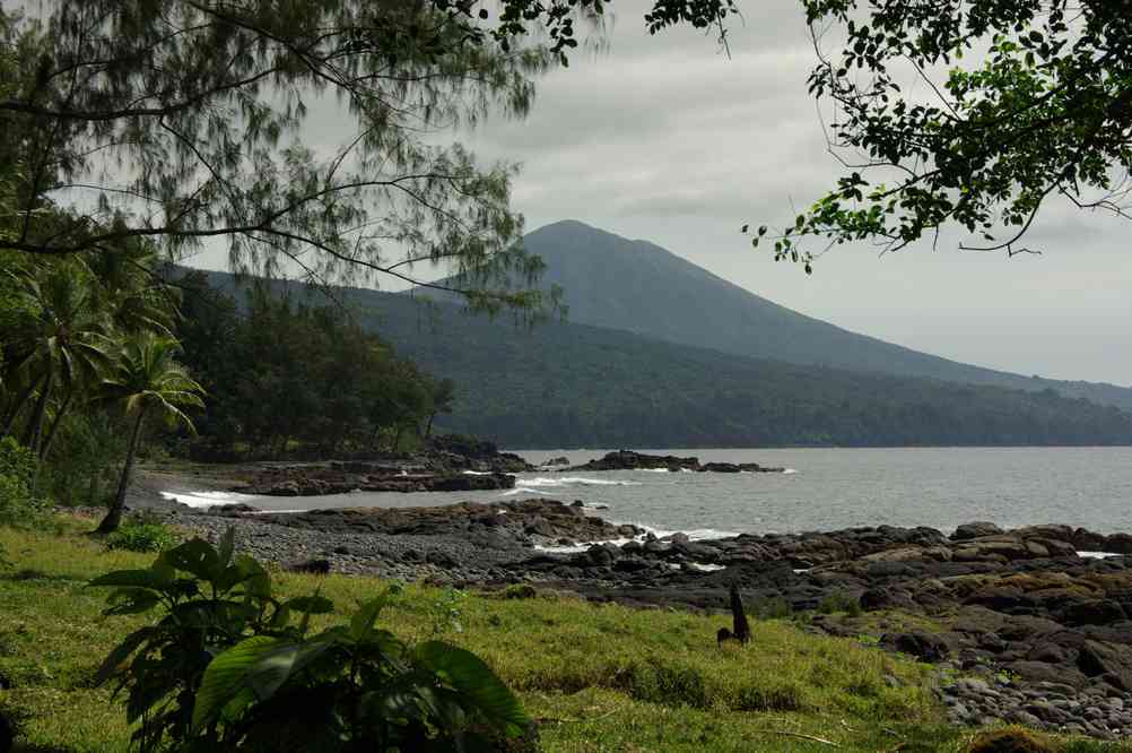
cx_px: 566
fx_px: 2592
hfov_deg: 24.6
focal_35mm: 82
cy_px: 376
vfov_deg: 16.5
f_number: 9.5
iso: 100
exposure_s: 1/250
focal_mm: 55
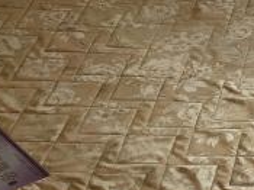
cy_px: 38
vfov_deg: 14.0
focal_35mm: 105
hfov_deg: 15.4
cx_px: 491
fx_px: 770
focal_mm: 3.99
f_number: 1.7
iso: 77
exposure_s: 1/100
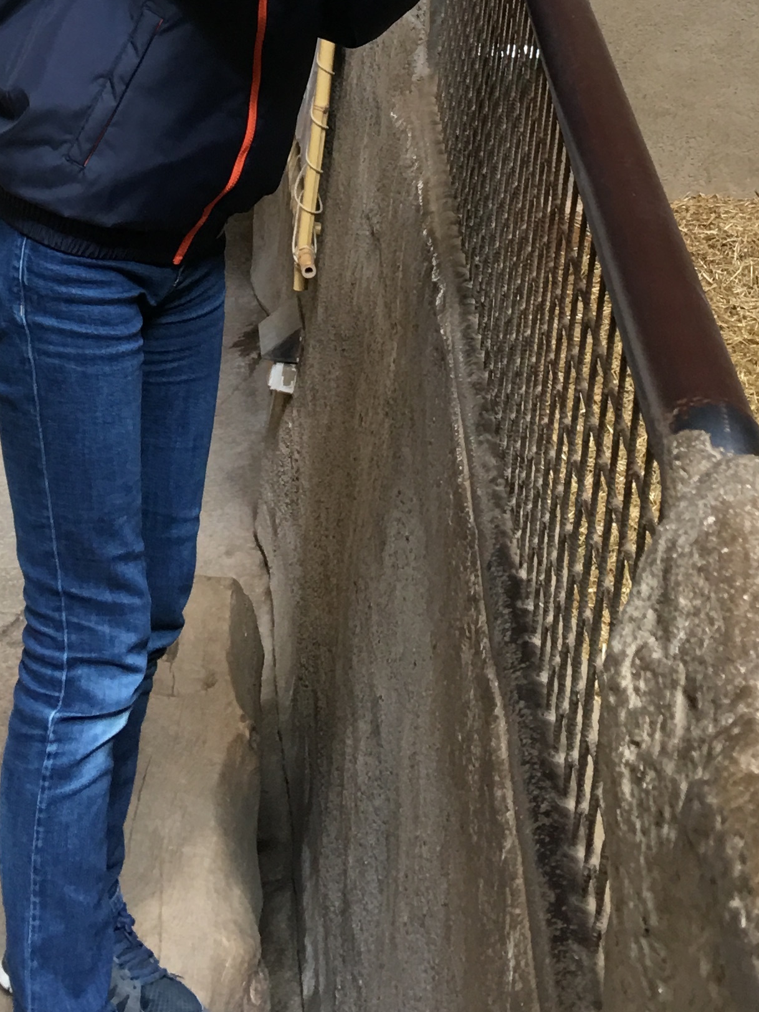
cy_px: -112
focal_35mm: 72
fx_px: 2105
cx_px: 210
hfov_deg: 20.3
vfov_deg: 25.1
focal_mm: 4.15
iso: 32
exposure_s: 1/17
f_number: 2.2
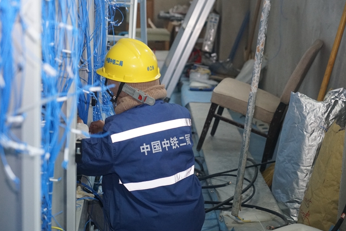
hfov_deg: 25.7
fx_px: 760
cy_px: 112
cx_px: 169
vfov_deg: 17.3
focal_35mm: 79
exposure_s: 1/160
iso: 2500
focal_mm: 70
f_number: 4
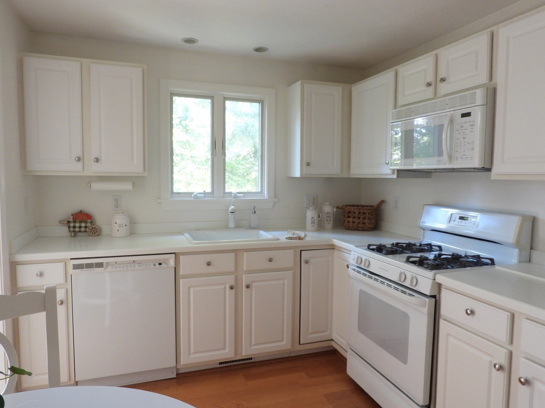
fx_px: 378
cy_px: 204
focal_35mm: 24
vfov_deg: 56.8
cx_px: 272
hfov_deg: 71.6
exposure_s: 1/8
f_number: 3.5
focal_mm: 4.3
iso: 400
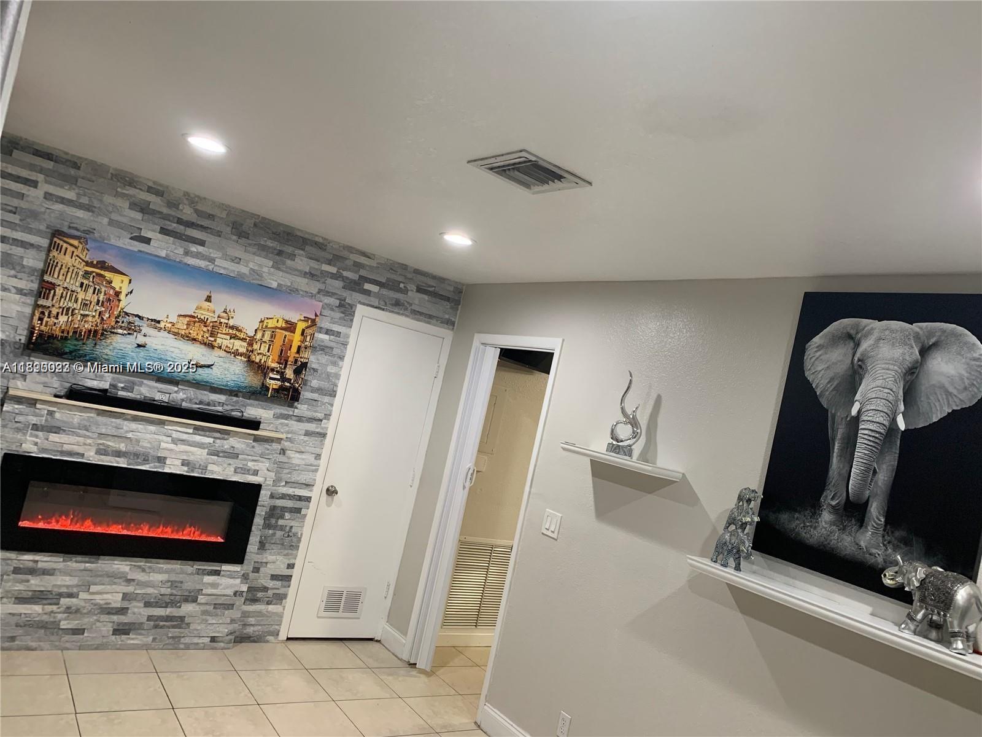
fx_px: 738
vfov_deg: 53.1
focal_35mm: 26
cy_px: 368
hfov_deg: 67.3
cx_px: 491
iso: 160
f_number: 1.8
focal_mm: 4.25
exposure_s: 1/60
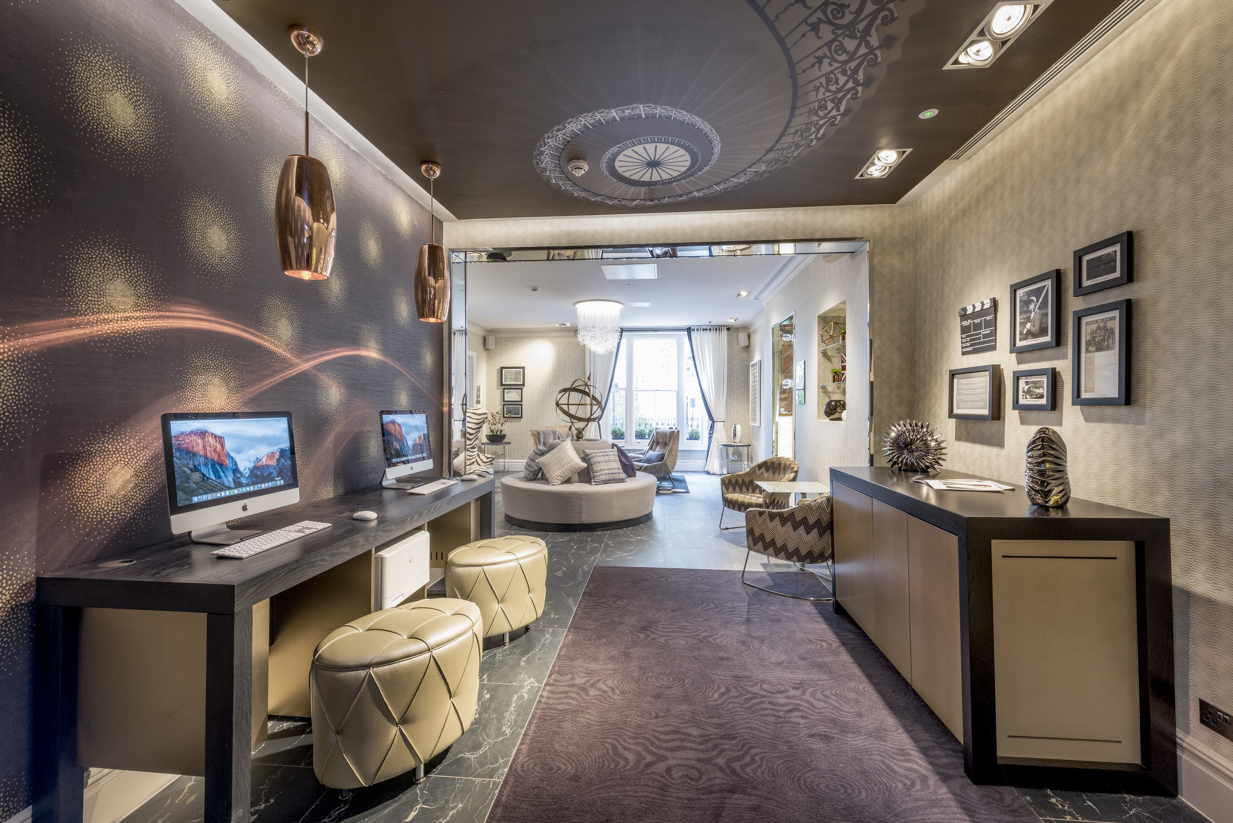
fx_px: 480
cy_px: 412
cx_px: 616
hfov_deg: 104.2
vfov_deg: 81.3
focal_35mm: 14
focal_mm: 14
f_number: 9
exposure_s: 1
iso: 200
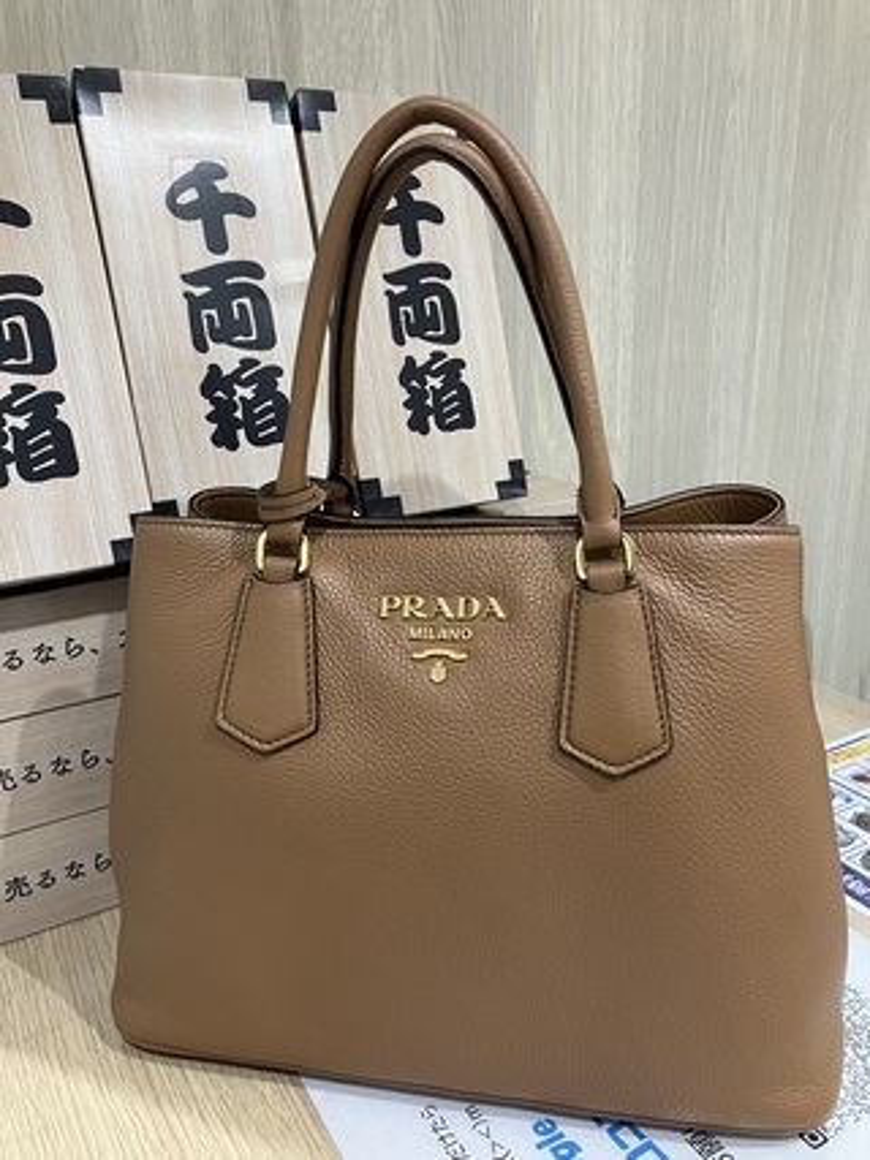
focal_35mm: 28
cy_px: 580
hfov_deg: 49.7
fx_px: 939
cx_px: 435
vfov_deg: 63.5
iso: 125
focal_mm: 3.99
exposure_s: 1/50
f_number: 1.8
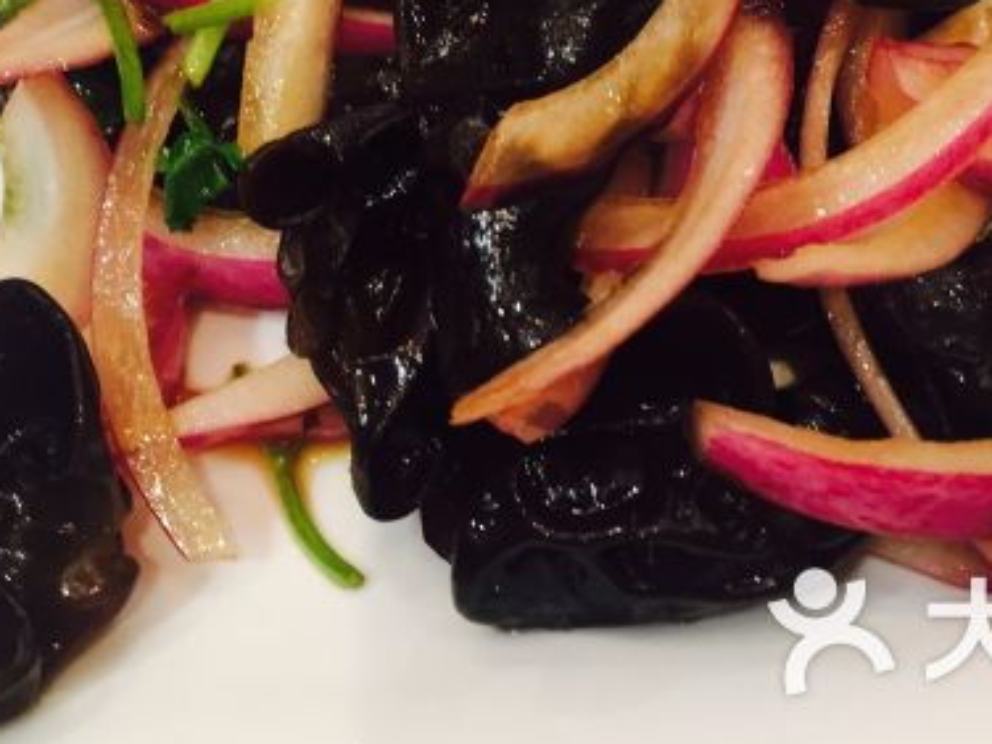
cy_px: 75
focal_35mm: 54
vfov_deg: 26.2
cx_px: 507
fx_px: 1547
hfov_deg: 35.5
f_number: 2.2
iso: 100
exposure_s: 1/33
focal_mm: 4.15
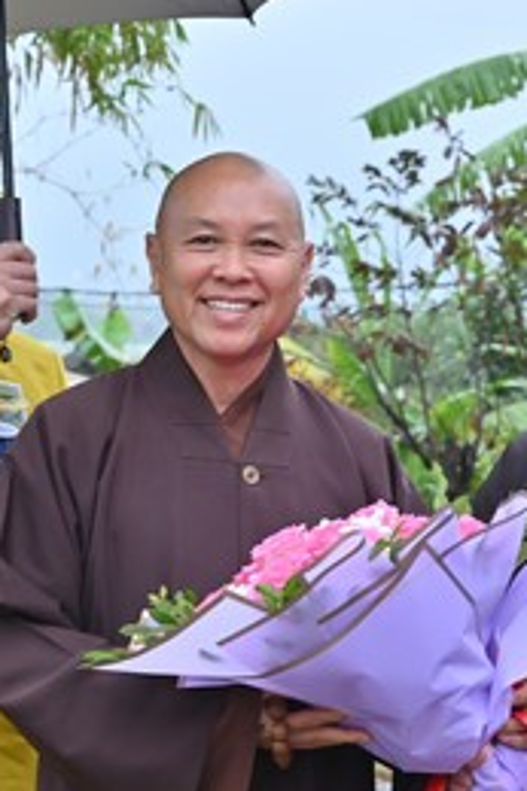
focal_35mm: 120
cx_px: 305
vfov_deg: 17.1
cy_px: 383
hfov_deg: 11.4
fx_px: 2638
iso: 125
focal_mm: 48
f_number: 5.6
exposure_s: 1/80
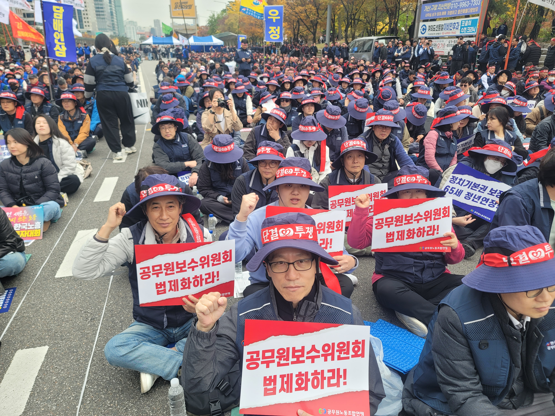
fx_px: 401
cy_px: 208
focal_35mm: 25
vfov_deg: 54.9
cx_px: 278
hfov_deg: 69.4
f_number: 1.8
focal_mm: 7
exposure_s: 1/120
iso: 25
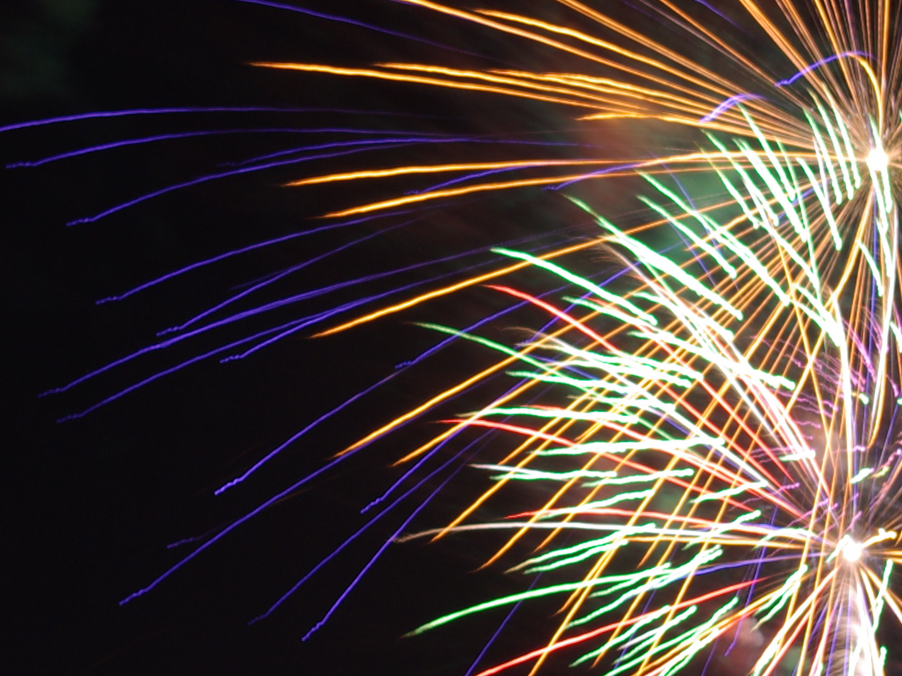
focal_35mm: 156
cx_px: 623
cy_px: 277
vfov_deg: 9.5
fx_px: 4064
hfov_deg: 12.6
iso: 100
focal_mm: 40
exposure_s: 3.86
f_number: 8
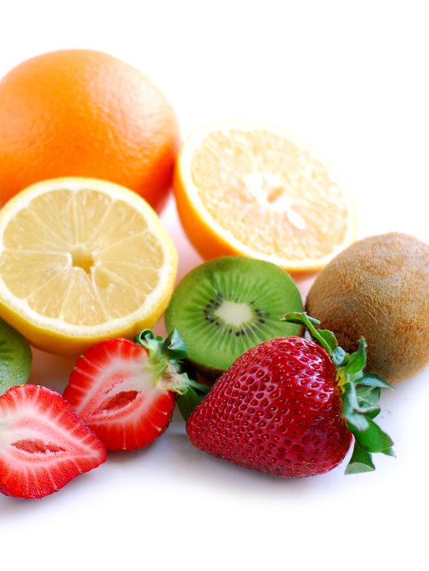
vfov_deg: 16.7
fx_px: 1949
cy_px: 291
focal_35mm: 118
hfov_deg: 12.5
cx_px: 72
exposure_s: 1/30
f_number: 2.8
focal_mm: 50
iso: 100
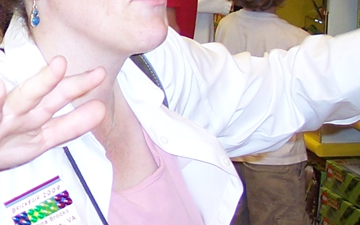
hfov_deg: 13.2
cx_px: -155
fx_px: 1482
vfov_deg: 8.6
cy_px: -36
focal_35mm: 151
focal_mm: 8
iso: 100
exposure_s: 1/60
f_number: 2.8
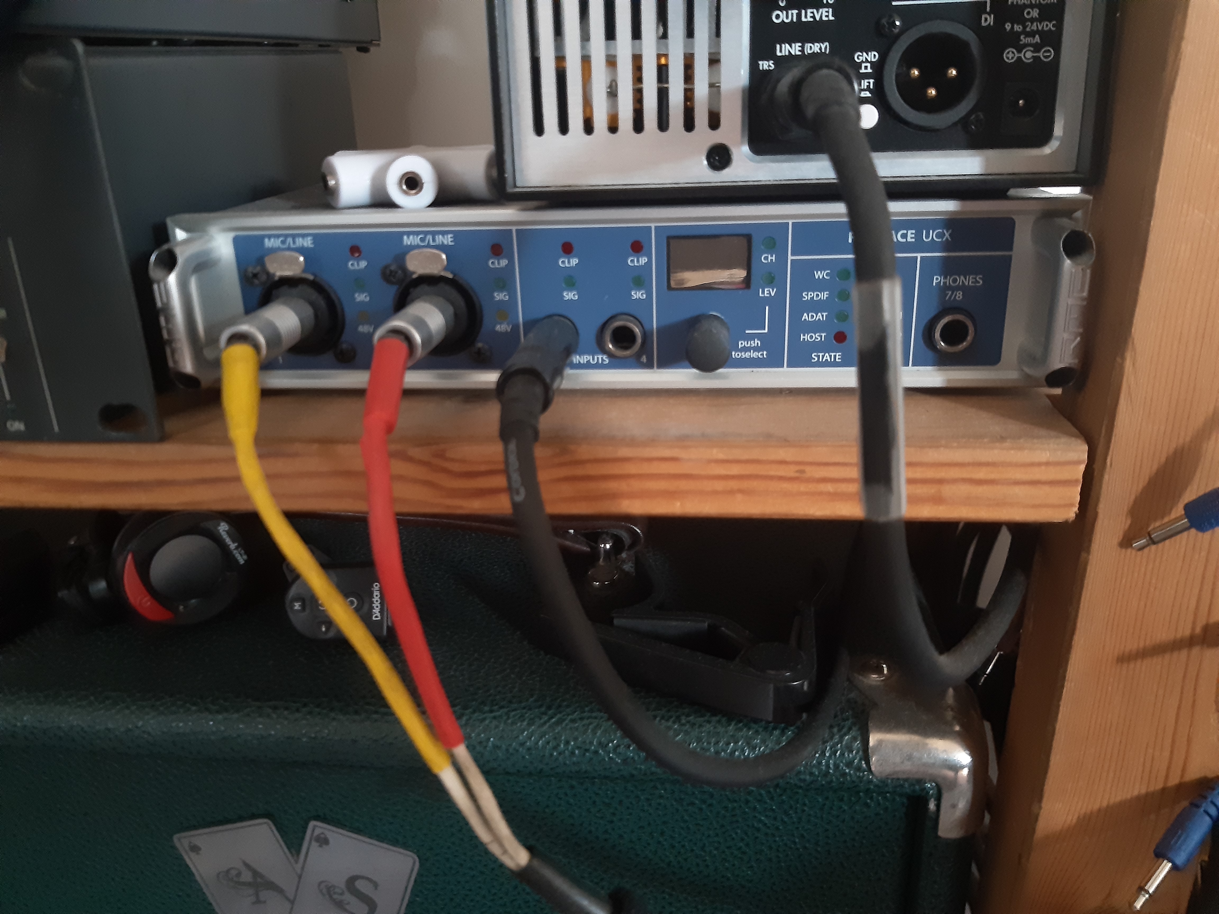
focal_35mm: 26
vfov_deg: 53.1
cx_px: 610
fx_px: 916
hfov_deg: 67.3
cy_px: 457
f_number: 1.7
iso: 400
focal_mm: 3.92
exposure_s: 1/10
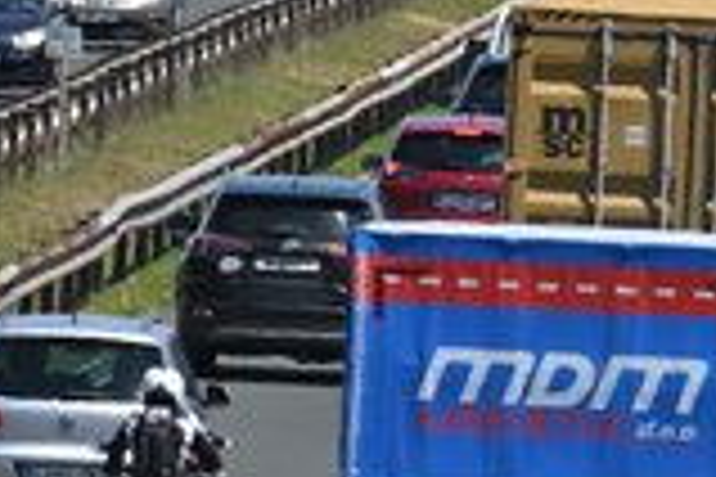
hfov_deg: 1.1
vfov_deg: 0.7
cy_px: 20
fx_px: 37468
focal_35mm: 1884
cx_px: 446
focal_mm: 600
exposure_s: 1/640
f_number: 20
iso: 1000
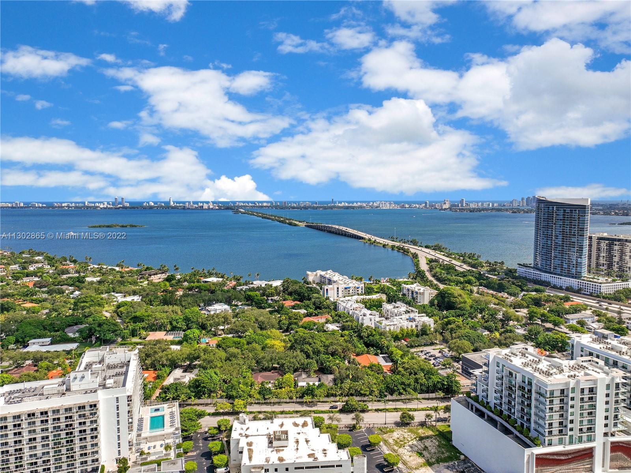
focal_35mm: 24
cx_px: 316
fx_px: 437
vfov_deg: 56.8
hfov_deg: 71.6
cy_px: 236
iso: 100
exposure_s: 1/2500
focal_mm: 12.29
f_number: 2.8
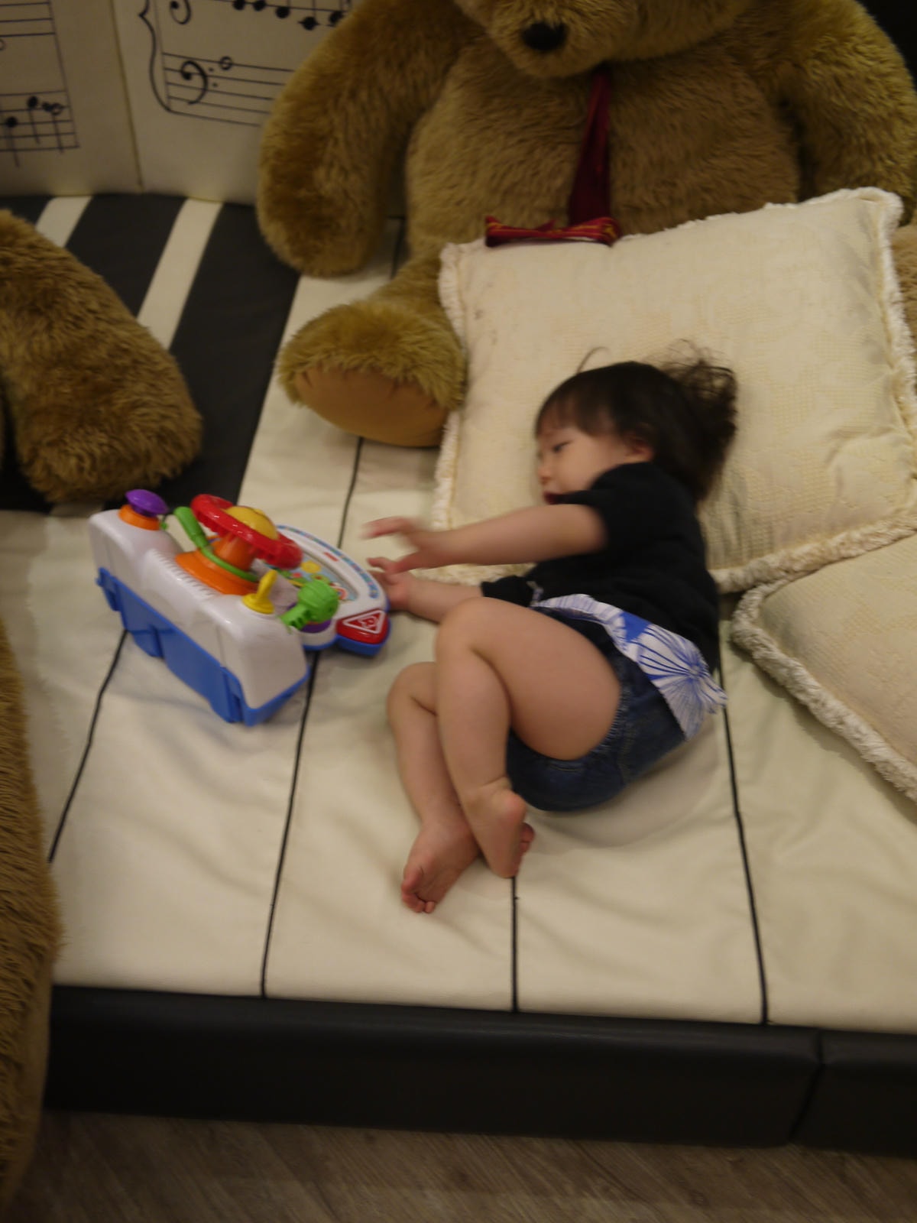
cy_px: 612
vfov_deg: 46.8
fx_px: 1413
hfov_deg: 36.0
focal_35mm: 40
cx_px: 458
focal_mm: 20
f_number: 1.7
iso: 200
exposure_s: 1/60
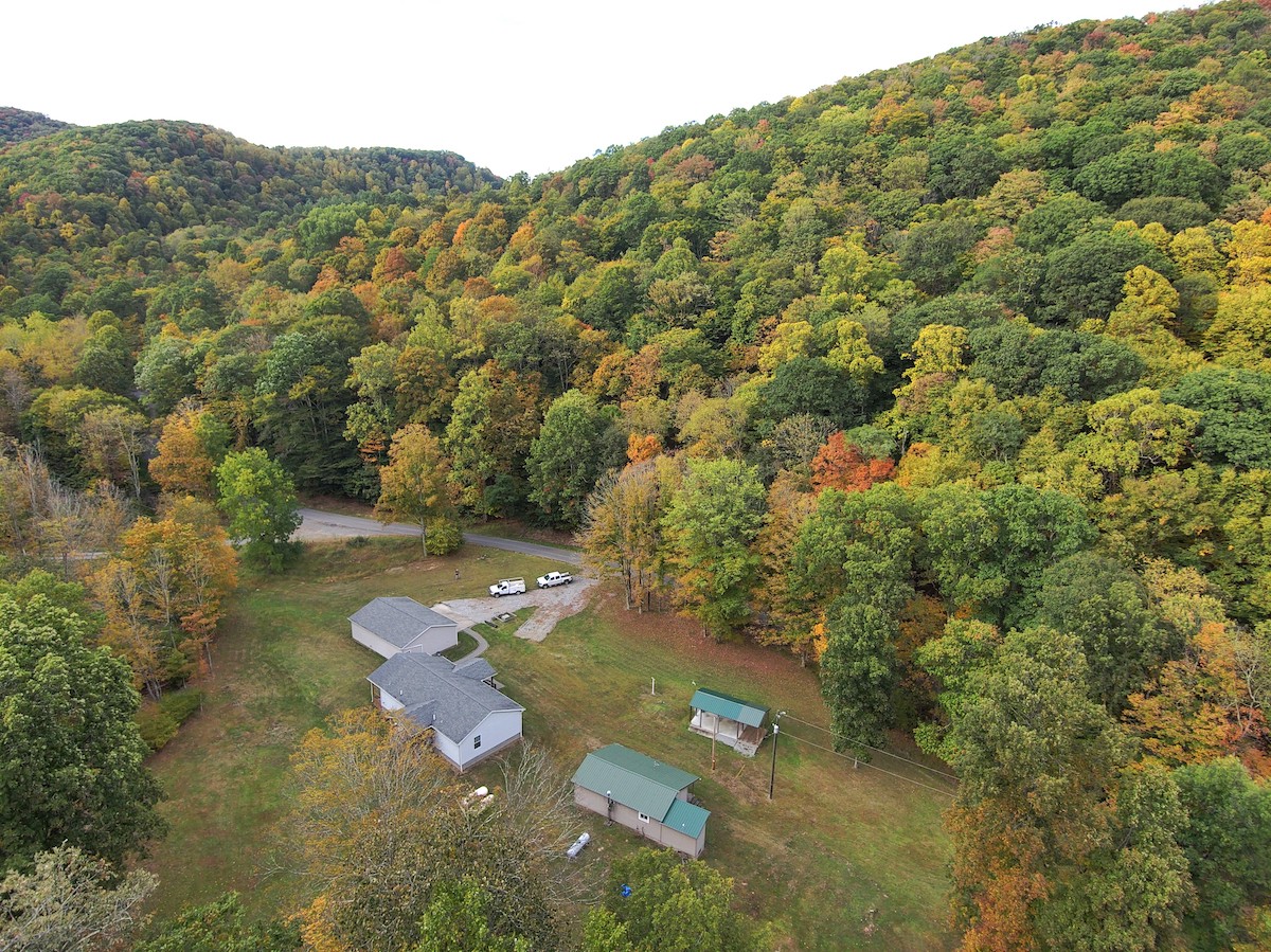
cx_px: 636
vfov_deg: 63.4
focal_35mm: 21
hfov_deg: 79.0
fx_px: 771
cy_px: 476
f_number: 2.8
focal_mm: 3.7
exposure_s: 1/308
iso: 100
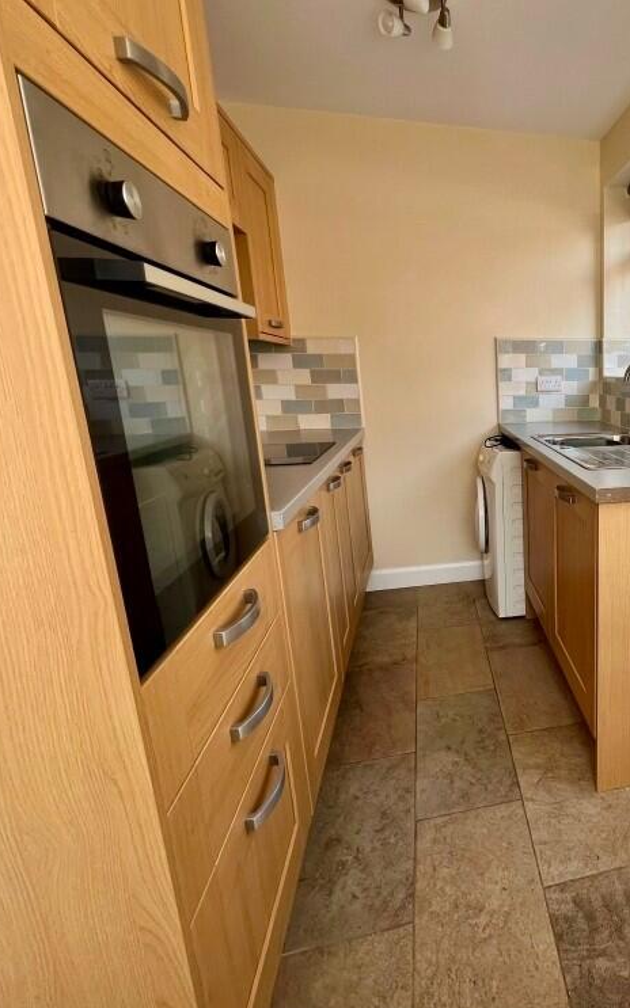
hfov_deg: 52.9
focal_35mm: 19
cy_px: 498
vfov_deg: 88.0
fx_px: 522
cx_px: 589
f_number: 1.8
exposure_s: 1/99
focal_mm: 1.57
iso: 32
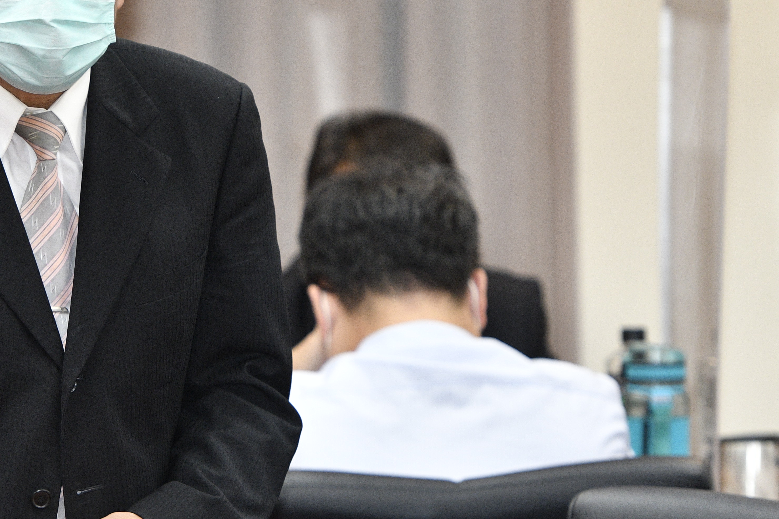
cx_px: 80
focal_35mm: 396
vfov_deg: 3.5
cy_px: 149
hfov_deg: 5.2
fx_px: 8565
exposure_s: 1/180
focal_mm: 145
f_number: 4
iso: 800
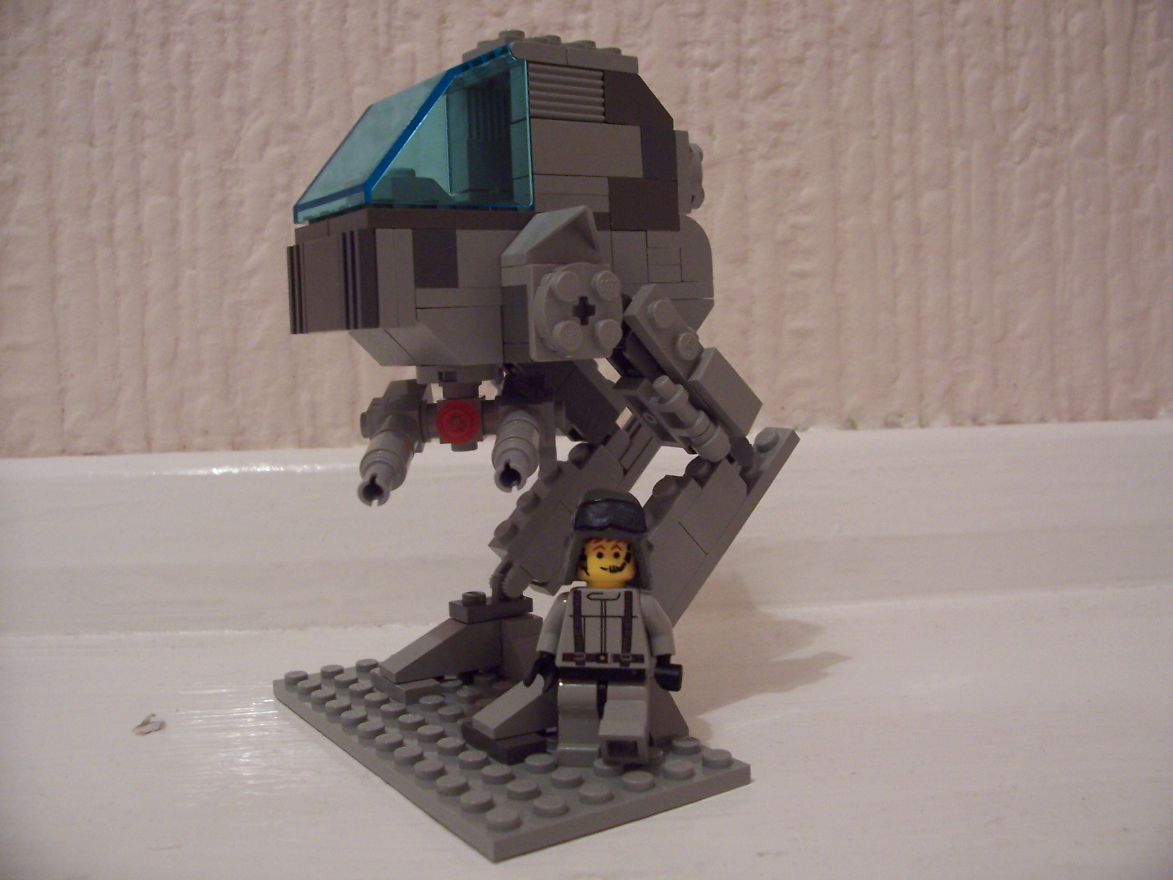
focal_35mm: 34
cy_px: 440
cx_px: 586
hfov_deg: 54.0
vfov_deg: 41.8
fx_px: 1152
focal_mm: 5.6
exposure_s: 1/30
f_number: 2.7
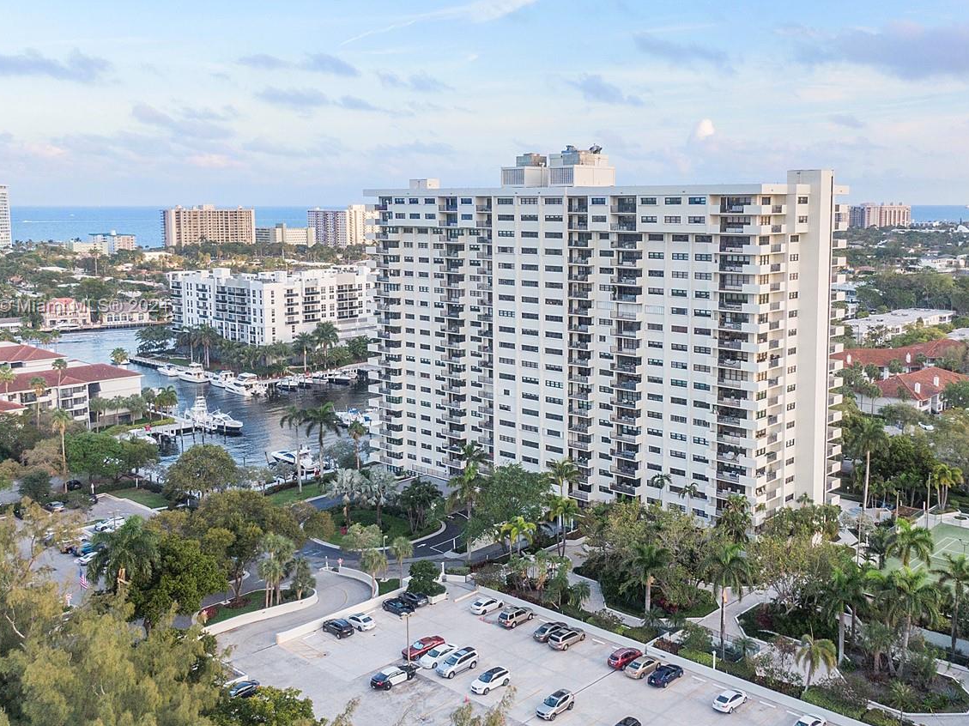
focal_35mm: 34
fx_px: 951
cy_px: 308
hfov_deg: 53.6
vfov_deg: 41.7
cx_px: 581
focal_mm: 4.39
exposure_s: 1/320
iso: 110
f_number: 2.8
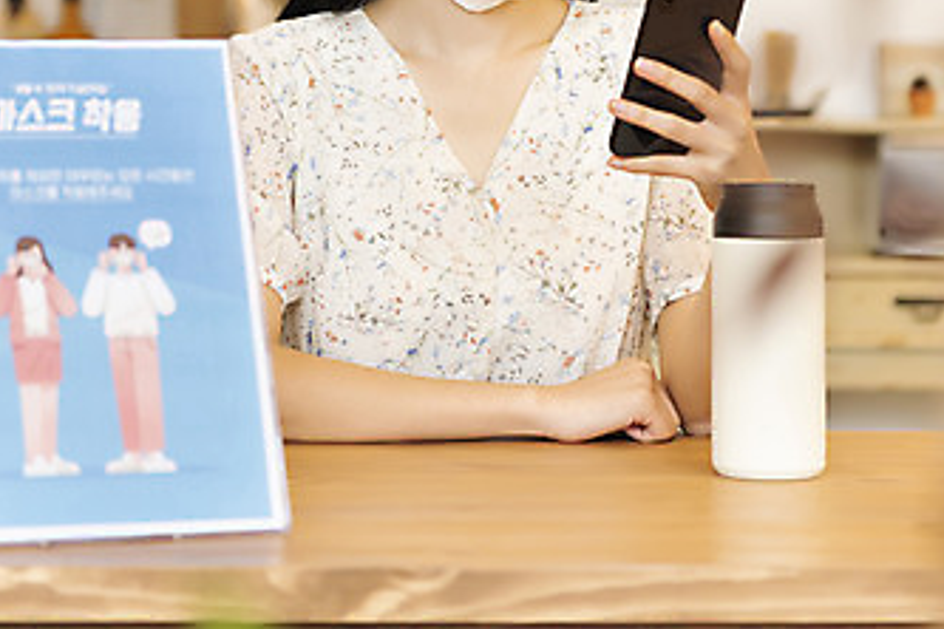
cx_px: 432
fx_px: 3304
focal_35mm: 126
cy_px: 108
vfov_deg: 10.8
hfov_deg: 16.3
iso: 500
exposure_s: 1/80
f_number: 2.8
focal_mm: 70
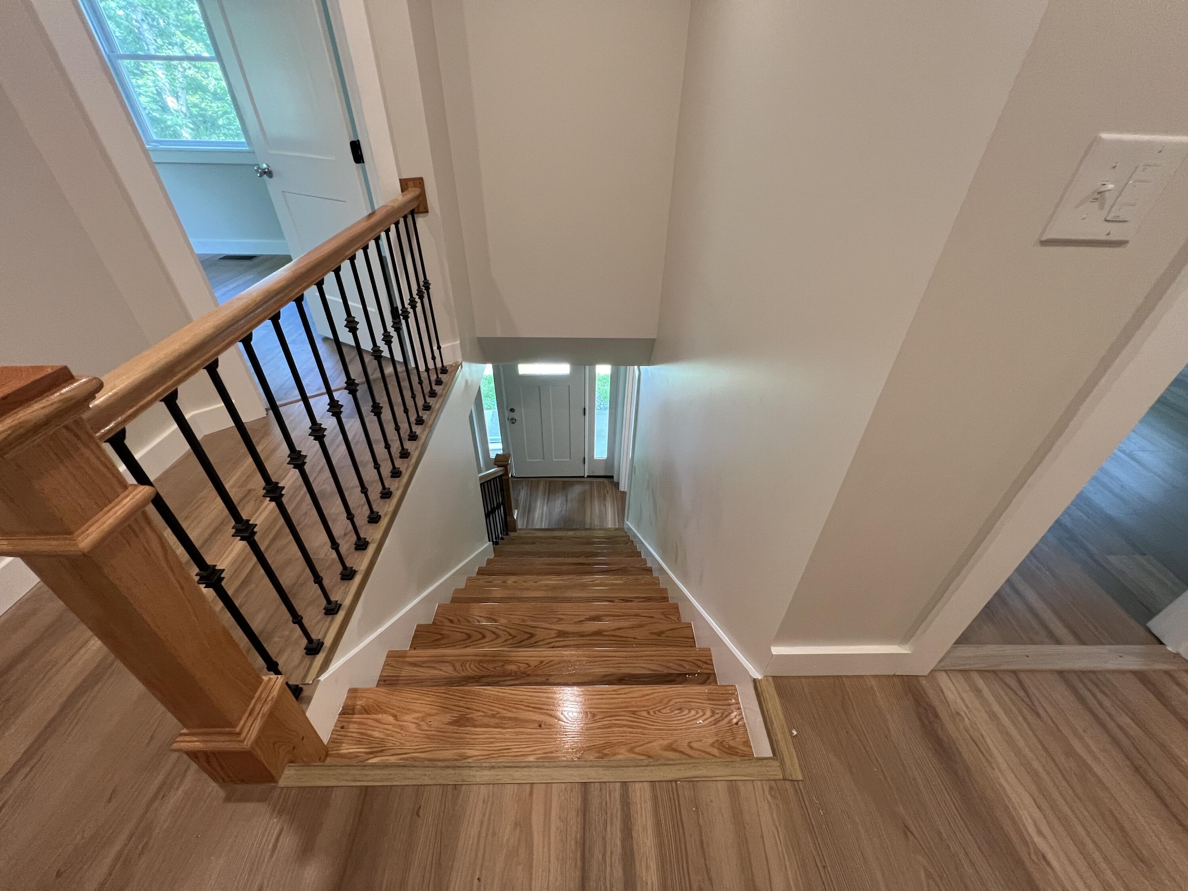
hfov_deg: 106.2
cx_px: 594
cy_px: 446
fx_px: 446
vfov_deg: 89.9
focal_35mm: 13
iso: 250
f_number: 1.8
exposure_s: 1/60
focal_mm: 1.57
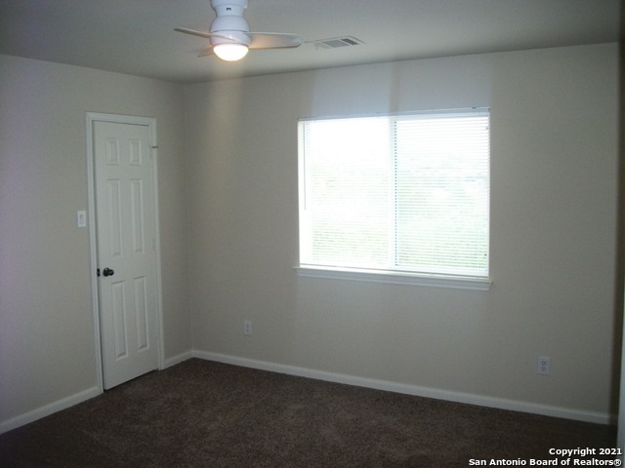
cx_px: 312
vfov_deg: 44.2
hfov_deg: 56.8
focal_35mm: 32
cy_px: 234
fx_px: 578
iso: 160
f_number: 2.9
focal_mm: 5.7
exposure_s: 1/60
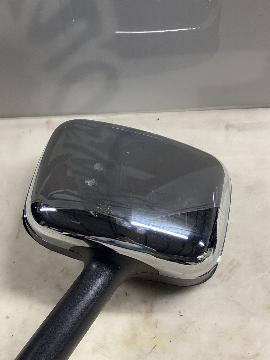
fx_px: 541
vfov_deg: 36.8
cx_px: 135
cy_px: 180
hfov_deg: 28.0
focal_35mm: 52
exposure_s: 1/40
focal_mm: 5.96
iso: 200
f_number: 1.6
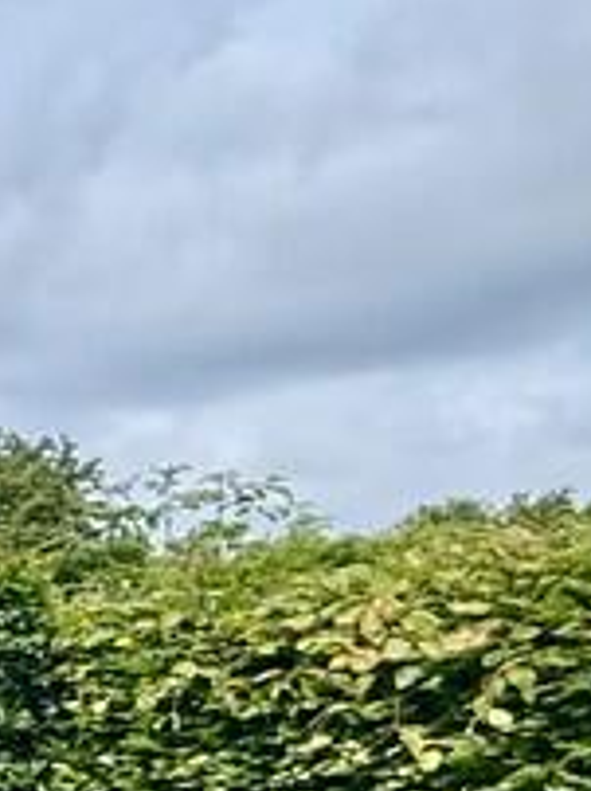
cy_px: 677
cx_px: -1362
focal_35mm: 71
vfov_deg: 26.7
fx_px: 1620
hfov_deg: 10.3
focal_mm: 2.22
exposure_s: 1/1235
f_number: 2.2
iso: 64
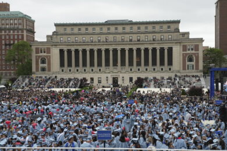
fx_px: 353
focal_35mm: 56
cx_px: 114
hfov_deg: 35.6
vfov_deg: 24.2
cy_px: 76
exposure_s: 1/320
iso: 500
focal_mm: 56
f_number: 5.6
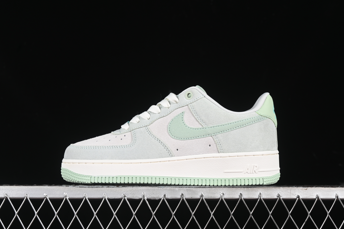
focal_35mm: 76
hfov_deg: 26.6
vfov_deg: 18.0
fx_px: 726
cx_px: 173
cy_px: 114
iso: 160
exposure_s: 1/80
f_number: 8
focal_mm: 50
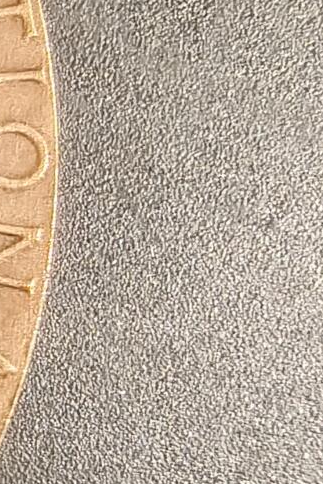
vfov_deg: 20.7
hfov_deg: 13.1
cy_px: 642
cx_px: -348
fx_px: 1197
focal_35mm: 89
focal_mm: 2.32
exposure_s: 1/50
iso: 200
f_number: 2
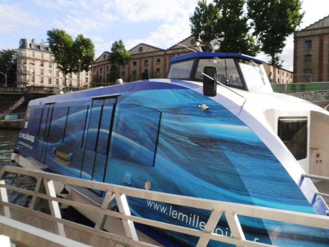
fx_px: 247
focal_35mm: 26
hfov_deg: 67.3
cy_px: 124
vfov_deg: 53.1
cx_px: 164
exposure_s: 1/500
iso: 400
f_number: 7.8
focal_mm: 4.7
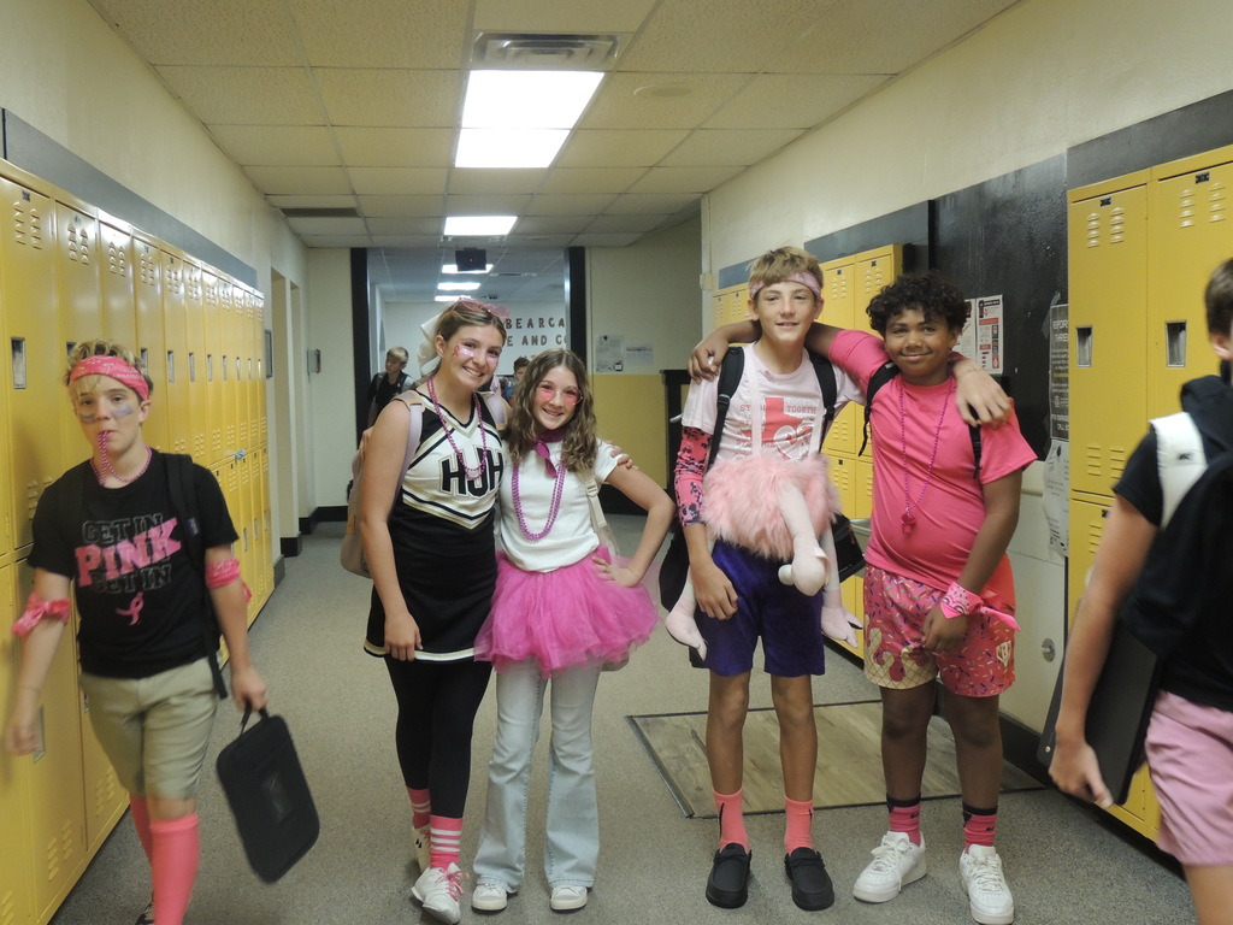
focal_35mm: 35
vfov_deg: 40.7
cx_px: 616
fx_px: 1247
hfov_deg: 52.6
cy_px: 462
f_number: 3.3
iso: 360
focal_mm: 6.2
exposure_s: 1/50
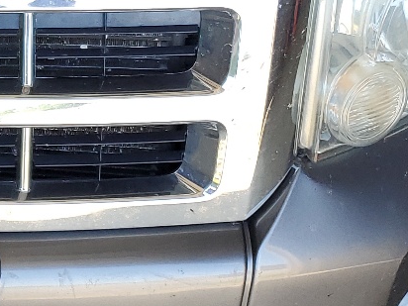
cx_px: -201
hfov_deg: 17.5
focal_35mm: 101
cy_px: -9
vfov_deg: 14.4
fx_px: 1190
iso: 50
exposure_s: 1/204
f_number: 1.5
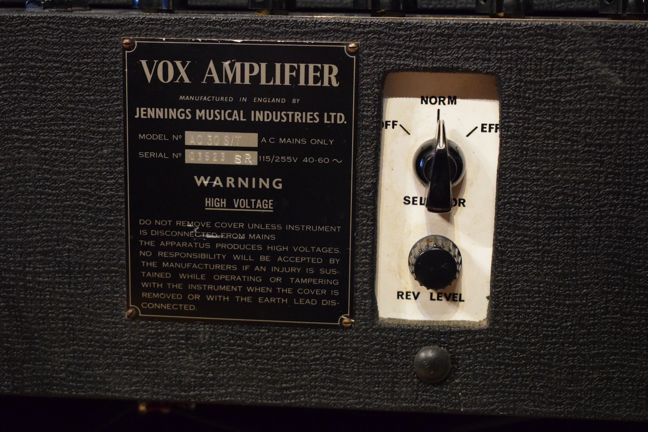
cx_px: 324
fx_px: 1215
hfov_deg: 29.9
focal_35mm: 68
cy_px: 216
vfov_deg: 20.2
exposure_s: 1/60
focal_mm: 45
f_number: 5
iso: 6400
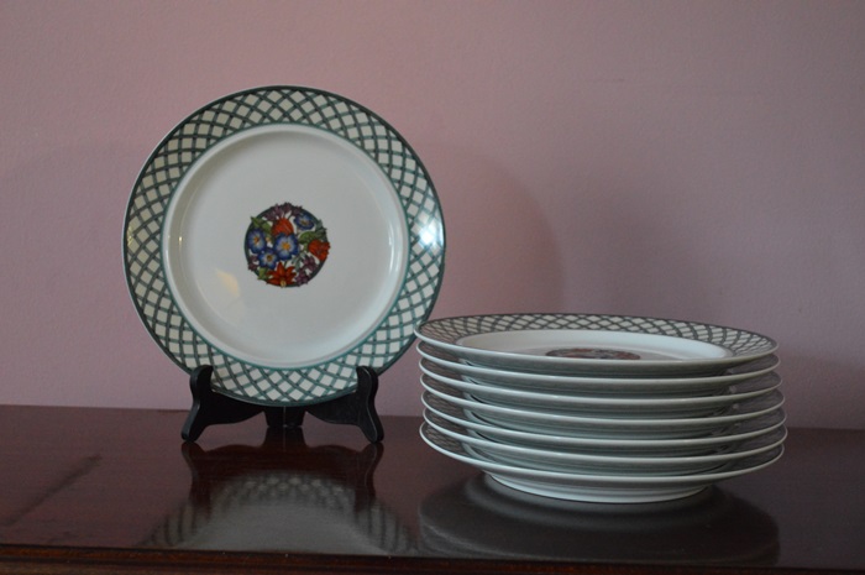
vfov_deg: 25.7
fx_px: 1260
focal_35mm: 52
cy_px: 288
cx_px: 432
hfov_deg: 37.9
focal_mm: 35
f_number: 5
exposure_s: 1/20
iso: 3200
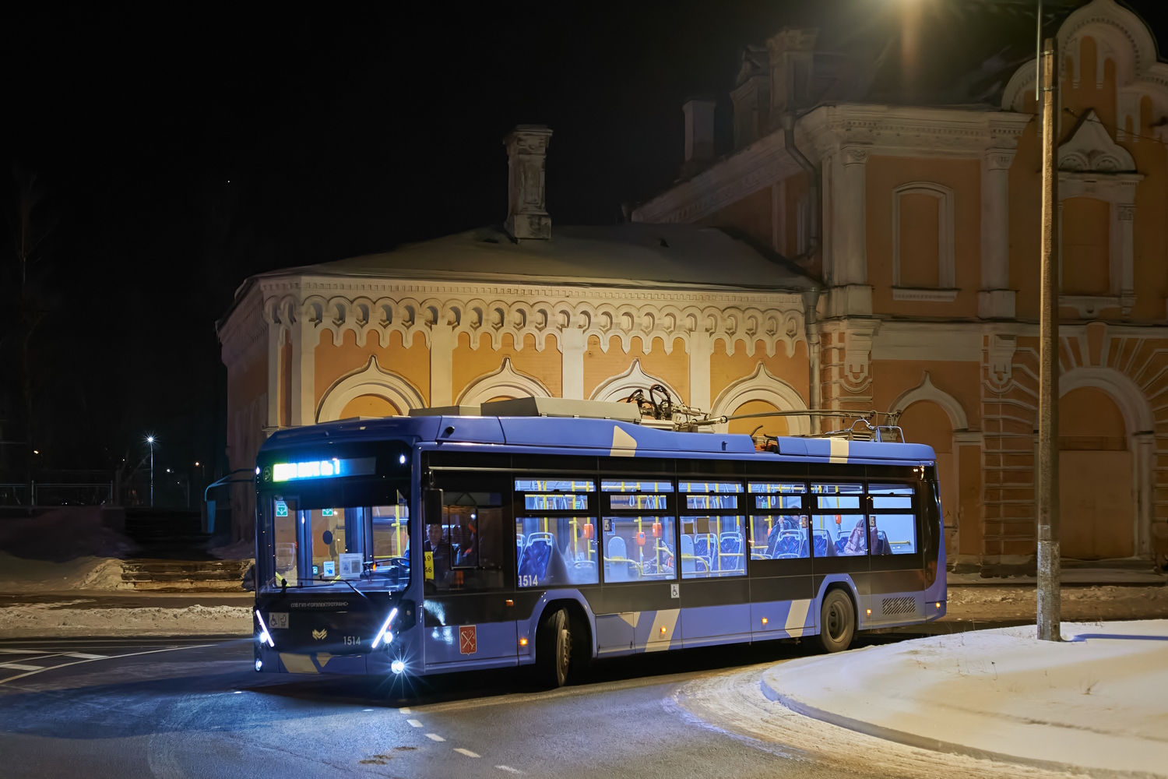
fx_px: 1622
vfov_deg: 27.0
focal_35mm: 50
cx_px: 584
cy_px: 390
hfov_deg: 39.6
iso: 6400
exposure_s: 1/200
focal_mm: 50
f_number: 2.8
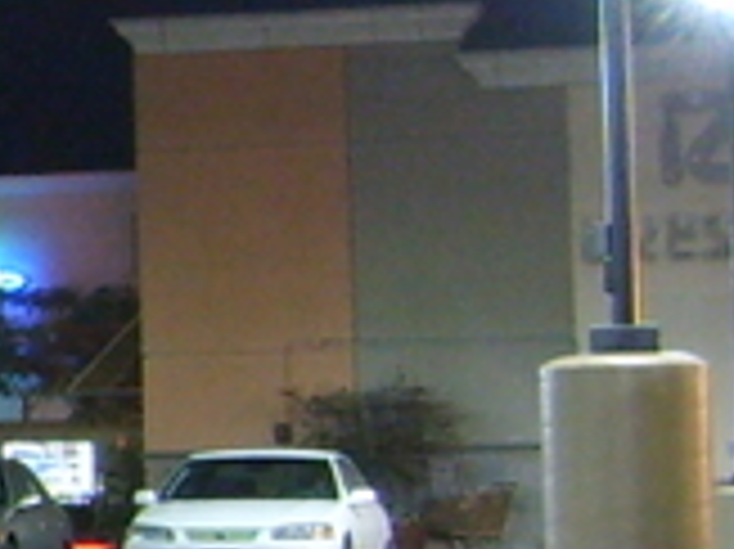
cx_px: -1247
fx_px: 4661
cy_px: 382
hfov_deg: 8.0
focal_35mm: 220
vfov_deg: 6.7
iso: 139
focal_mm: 5.8
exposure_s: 1/2
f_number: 2.8
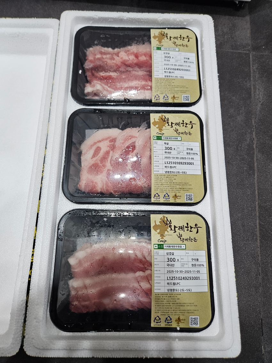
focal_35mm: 23
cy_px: 182
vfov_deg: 73.9
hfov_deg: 58.9
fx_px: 241
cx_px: 136
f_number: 1.8
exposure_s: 1/207
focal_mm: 5.4
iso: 250
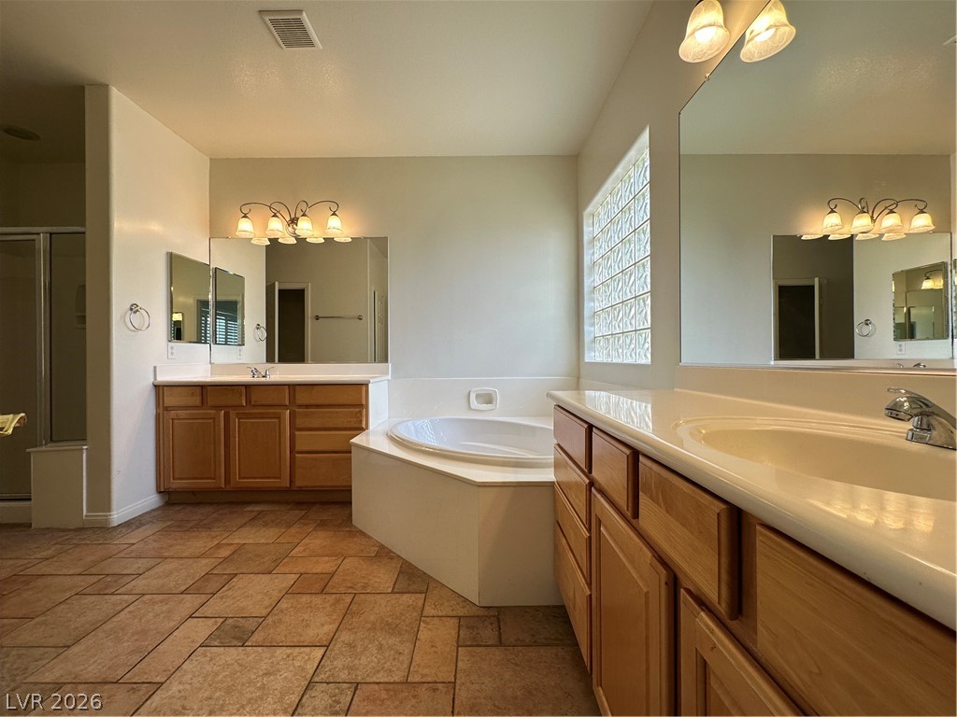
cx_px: 478
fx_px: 387
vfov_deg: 85.7
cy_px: 358
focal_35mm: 14
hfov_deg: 102.1
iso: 80
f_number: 2.2
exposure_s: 1/120
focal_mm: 2.22
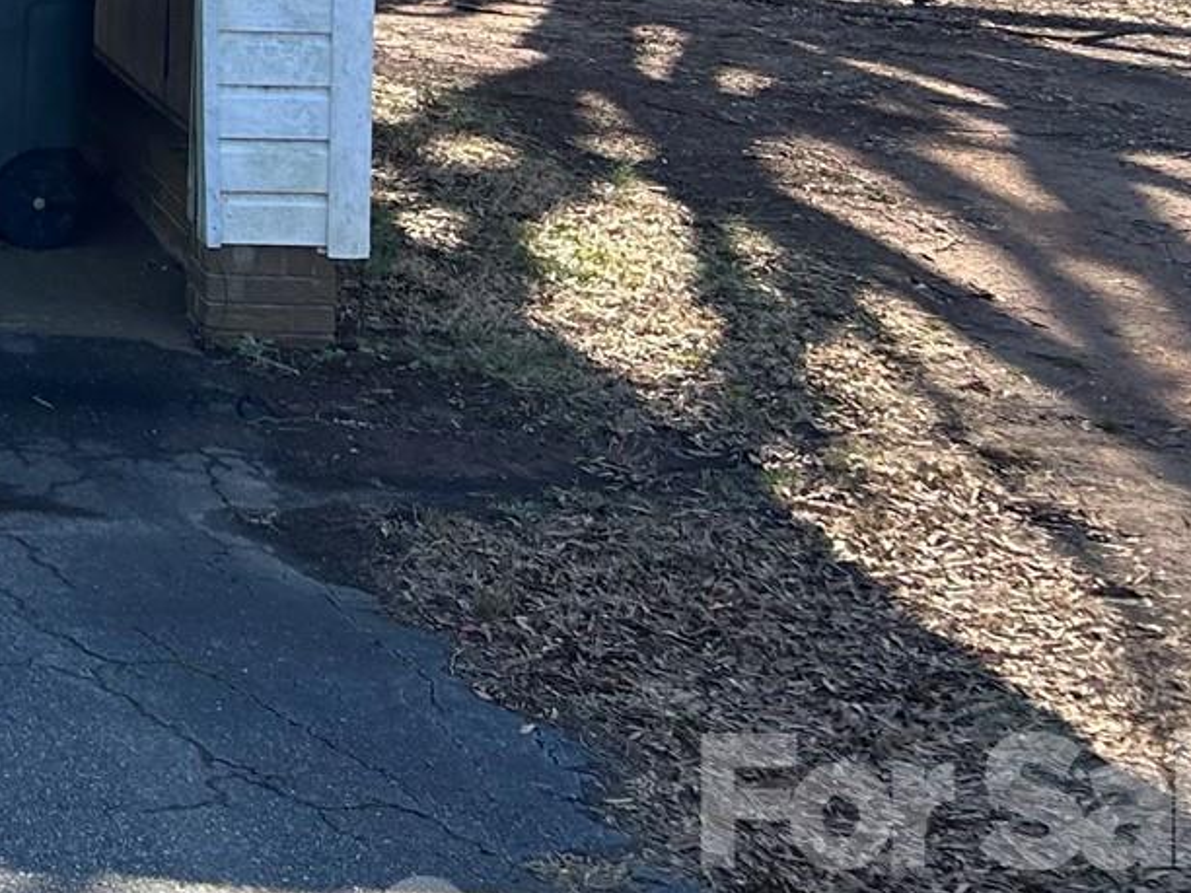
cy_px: -379
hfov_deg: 19.2
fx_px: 2993
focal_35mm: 87
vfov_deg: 15.8
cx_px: -671
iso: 50
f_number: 1.5
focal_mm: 5.7
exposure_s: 1/957
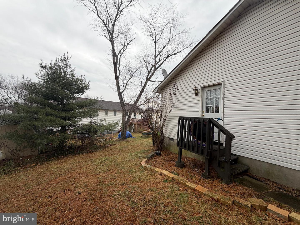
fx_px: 121
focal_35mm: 14
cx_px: 150
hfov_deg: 102.1
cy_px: 112
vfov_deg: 85.7
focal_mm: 2.22
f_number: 2.2
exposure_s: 1/224
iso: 40
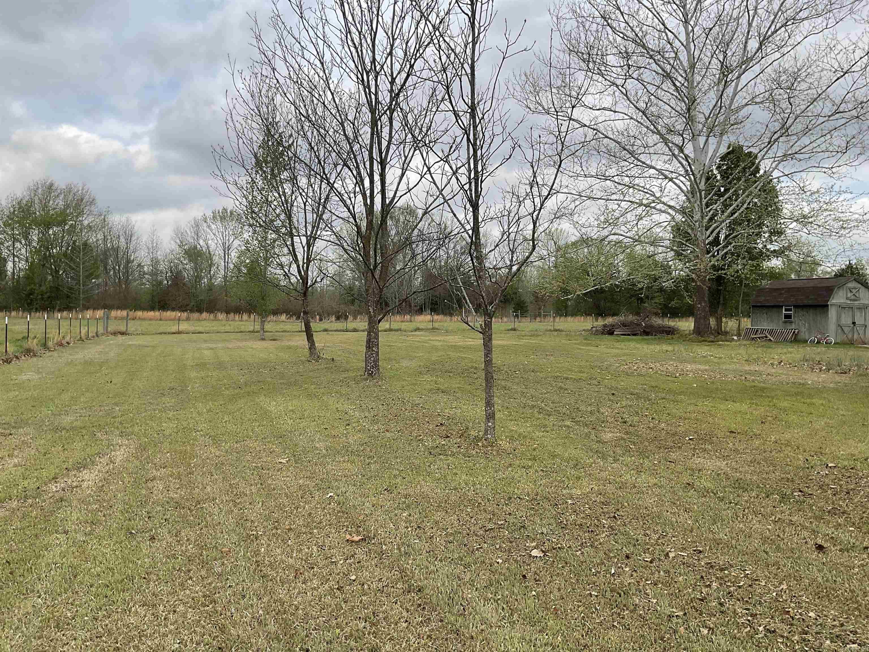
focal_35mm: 29
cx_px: 434
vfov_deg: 48.2
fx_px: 728
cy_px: 326
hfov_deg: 61.7
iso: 16
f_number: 1.8
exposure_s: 1/1342
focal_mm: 3
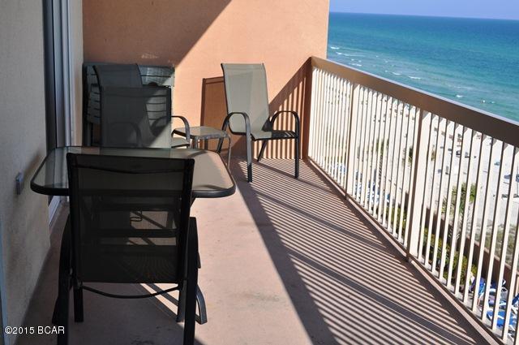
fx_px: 691
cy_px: 172
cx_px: 260
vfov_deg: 28.0
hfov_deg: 41.2
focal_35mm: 48
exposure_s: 1/320
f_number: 9
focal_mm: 32
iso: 200
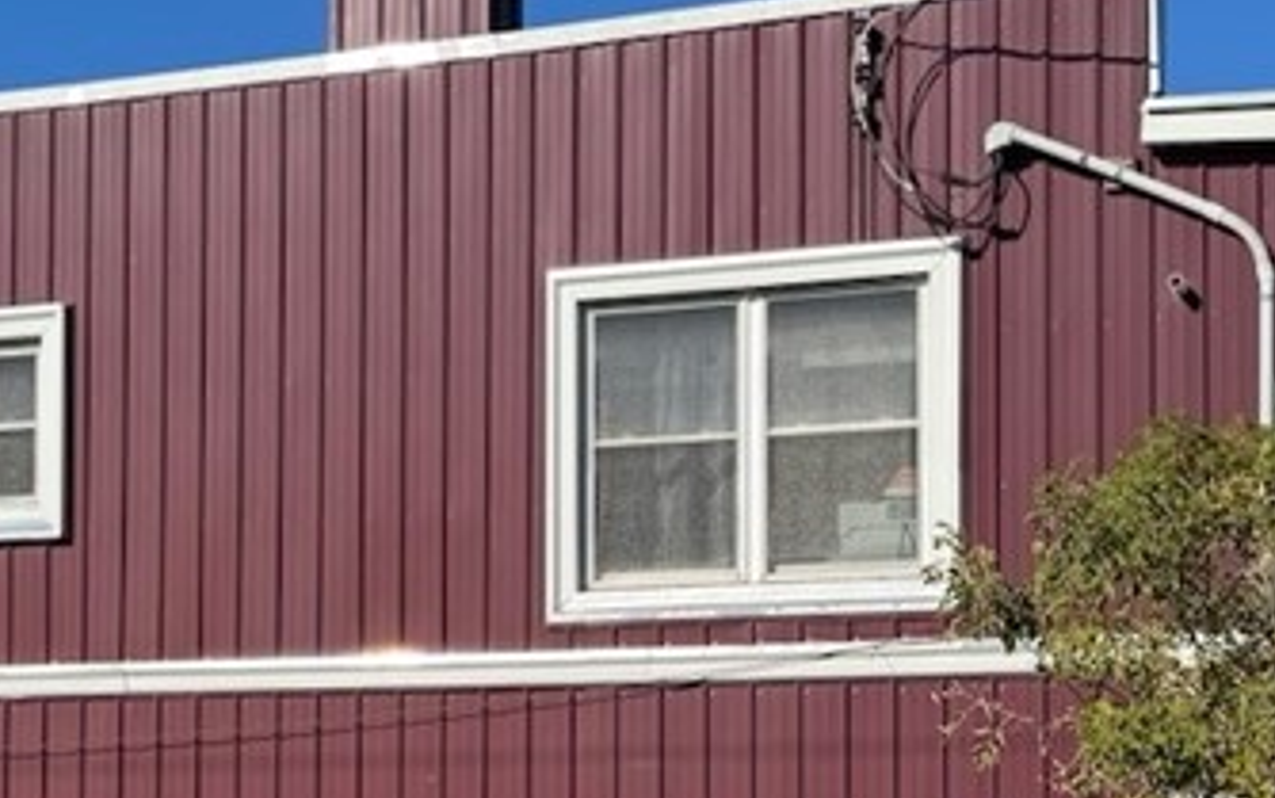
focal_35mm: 78
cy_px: 703
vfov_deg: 16.5
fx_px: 2711
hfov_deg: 26.4
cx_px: 504
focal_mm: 6.76
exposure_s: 1/4608
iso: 80
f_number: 1.78
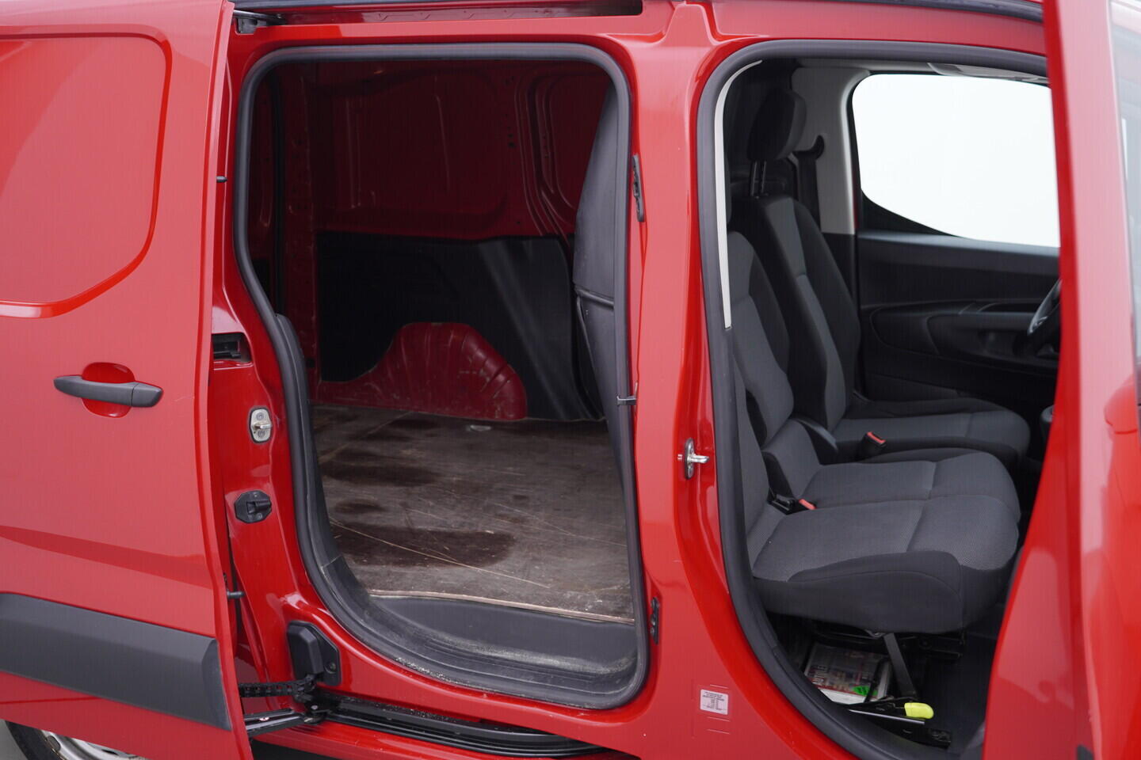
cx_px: 570
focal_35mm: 36
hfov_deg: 53.1
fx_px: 1141
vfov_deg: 36.9
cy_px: 380
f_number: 2.8
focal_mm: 24
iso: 125
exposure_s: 1/40
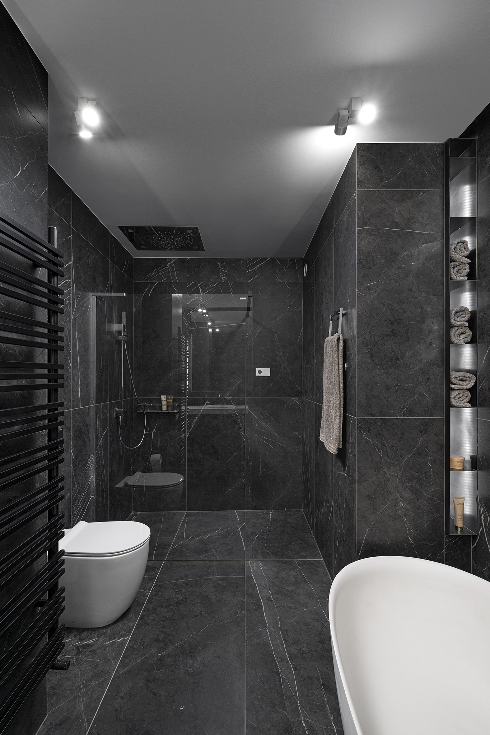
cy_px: 368
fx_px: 316
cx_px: 245
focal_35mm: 16
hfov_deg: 75.5
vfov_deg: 98.5
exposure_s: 1/160
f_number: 9
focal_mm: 15.5
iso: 200
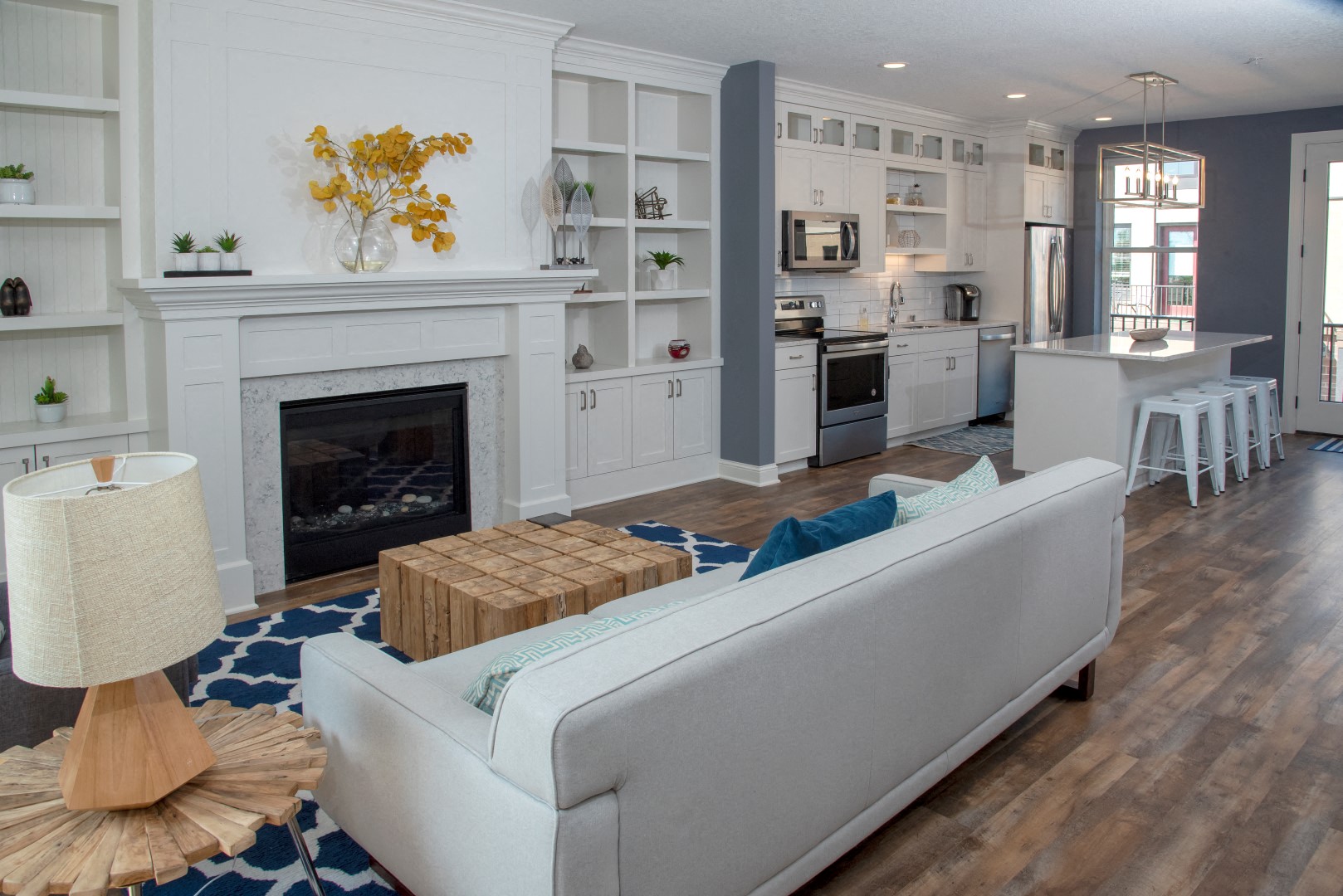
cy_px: 448
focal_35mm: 24
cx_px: 672
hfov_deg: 73.7
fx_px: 896
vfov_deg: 53.2
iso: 640
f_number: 13
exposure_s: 1/50
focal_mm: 24
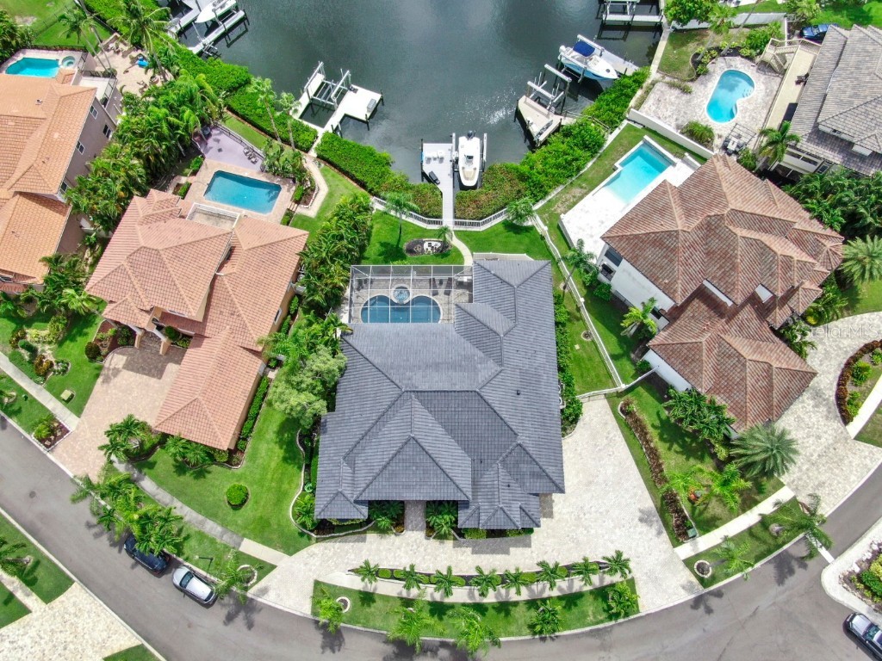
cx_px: 441
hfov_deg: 71.6
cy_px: 330
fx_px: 612
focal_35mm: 24
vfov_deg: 56.8
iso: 110
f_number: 2.8
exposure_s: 1/800
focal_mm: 4.39
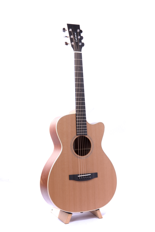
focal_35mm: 64
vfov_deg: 31.4
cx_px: 78
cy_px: 116
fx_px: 413
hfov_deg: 21.2
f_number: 20
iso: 100
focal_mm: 64
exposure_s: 1/50
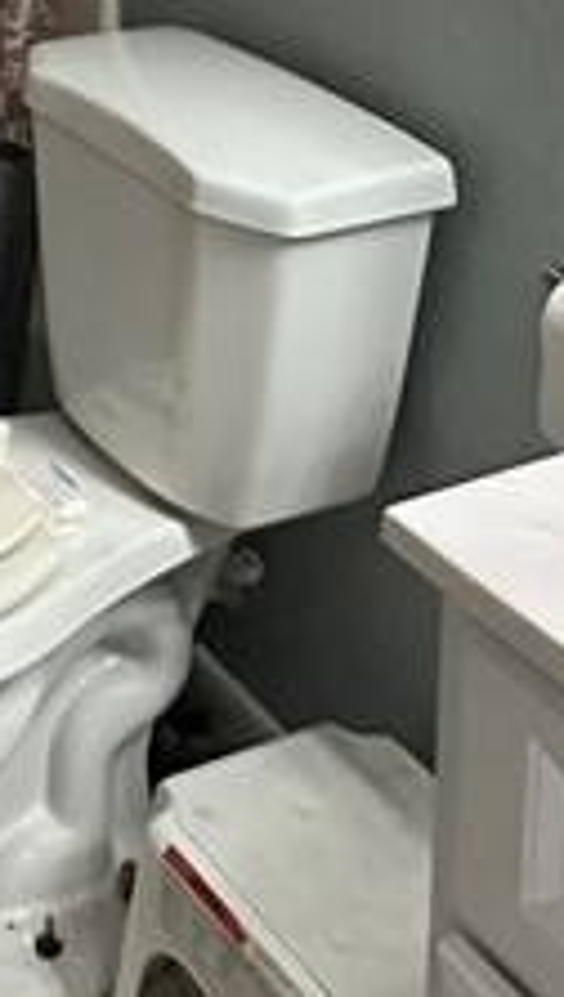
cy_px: -322
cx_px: -166
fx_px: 1855
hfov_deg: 16.4
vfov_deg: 25.6
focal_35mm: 70
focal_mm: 2.22
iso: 400
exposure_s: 1/60
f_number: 2.2
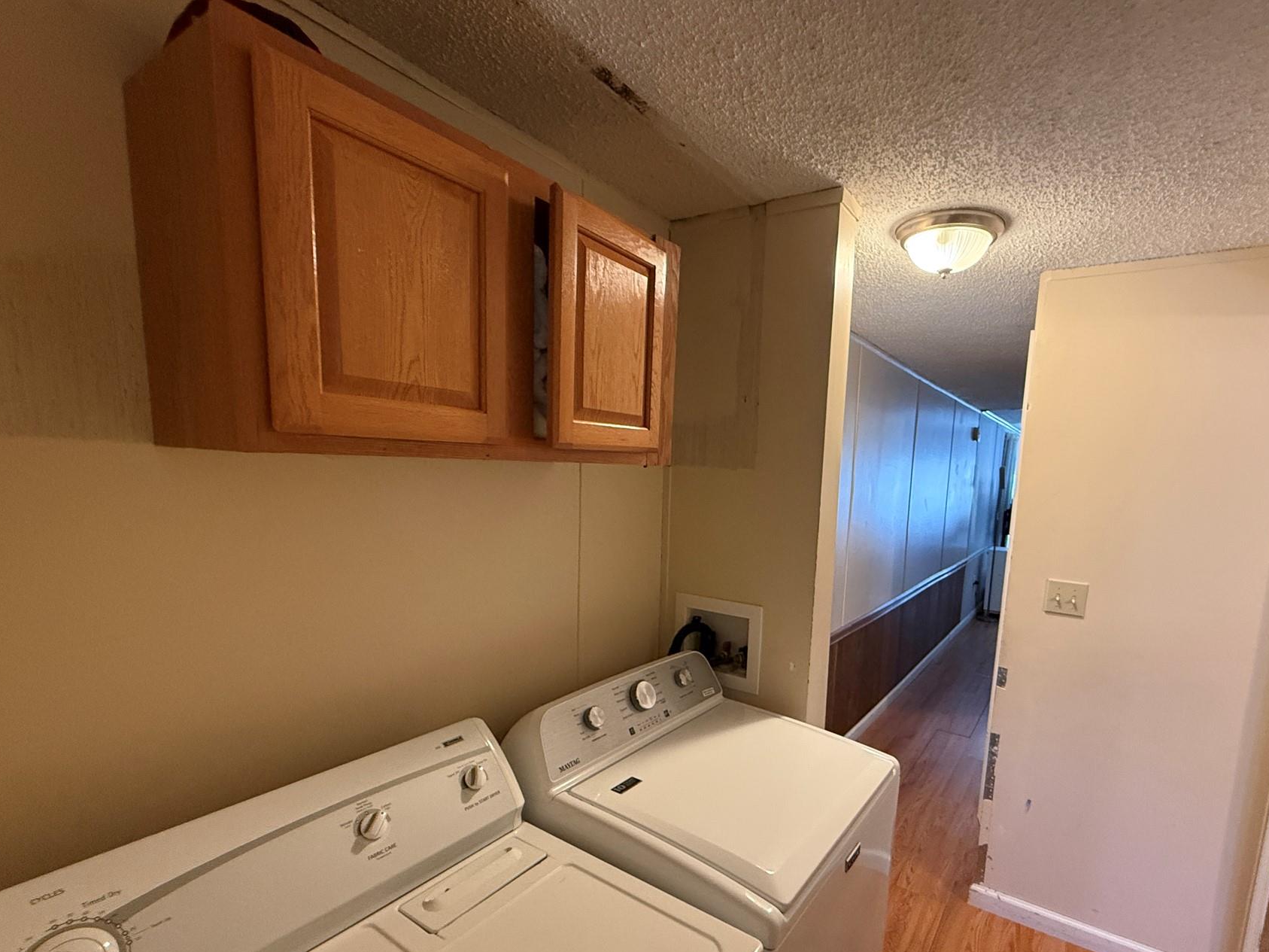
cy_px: 553
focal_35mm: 17
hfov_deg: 90.6
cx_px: 711
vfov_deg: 74.2
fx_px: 623
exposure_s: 1/60
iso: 500
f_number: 2.2
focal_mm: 2.22
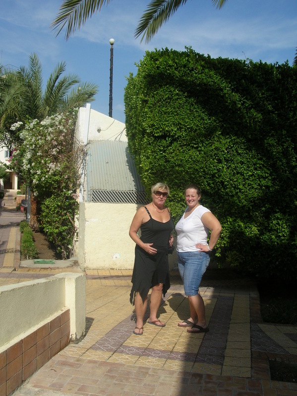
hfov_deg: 39.6
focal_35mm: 36
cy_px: 198
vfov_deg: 51.4
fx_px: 412
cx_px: 148
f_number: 3.7
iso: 50
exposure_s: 1/1066
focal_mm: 6
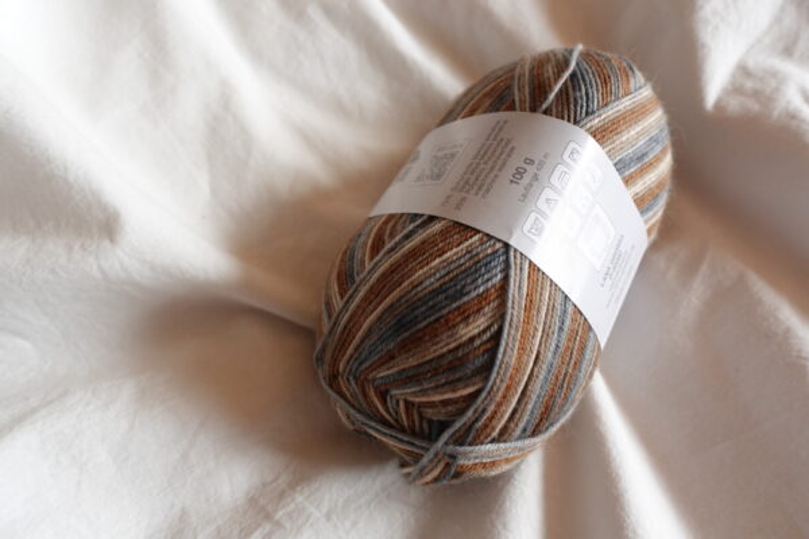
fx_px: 404
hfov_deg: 90.0
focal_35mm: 18
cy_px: 270
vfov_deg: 67.4
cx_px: 404
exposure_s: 1/125
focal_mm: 6.9
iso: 125
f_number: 1.8
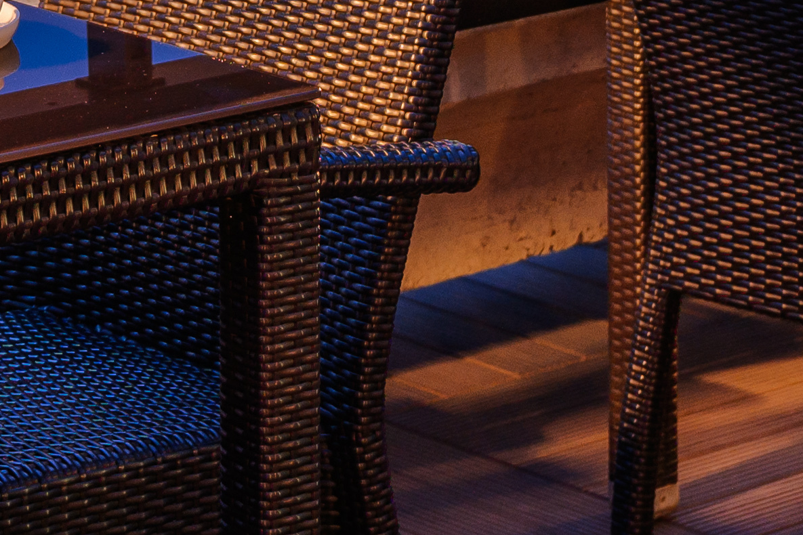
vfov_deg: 6.3
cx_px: 430
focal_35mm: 207
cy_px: -807
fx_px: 4626
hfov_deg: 9.9
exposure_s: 3
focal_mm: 30.5
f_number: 4
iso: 64
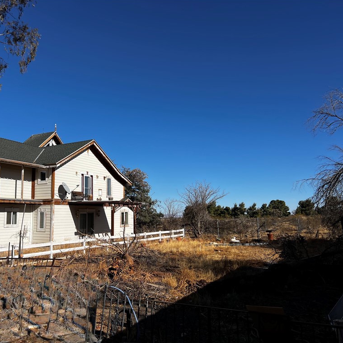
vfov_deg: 52.5
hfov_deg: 51.7
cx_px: 119
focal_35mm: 31
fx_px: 348
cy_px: 170
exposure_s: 1/7463
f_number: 1.5
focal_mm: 5.7
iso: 50
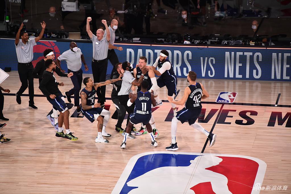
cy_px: 97
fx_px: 1616
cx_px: 146
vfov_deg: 6.9
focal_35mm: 200
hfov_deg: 10.3
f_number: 2.8
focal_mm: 200
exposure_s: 1/2000
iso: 3200
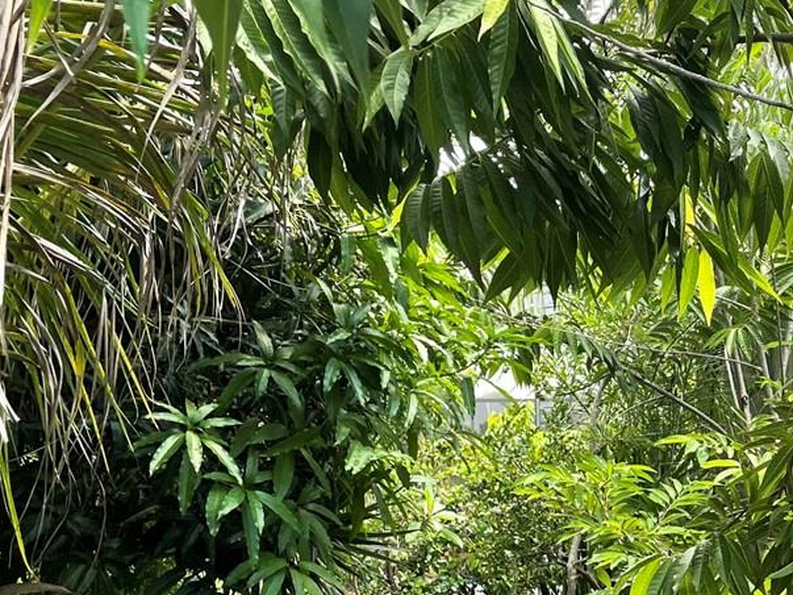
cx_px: 935
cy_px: 407
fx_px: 1580
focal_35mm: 69
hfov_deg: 25.5
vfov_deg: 21.2
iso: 32
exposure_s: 1/304
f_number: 1.6
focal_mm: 4.2
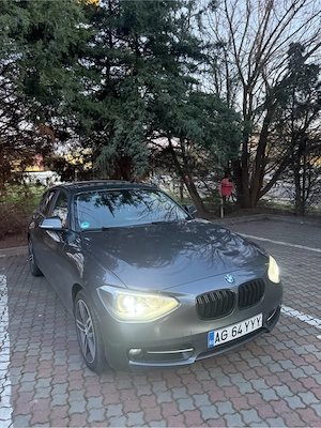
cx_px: 160
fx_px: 297
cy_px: 214
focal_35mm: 24
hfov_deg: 56.8
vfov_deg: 71.6
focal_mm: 6.76
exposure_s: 1/50
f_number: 1.78
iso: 500
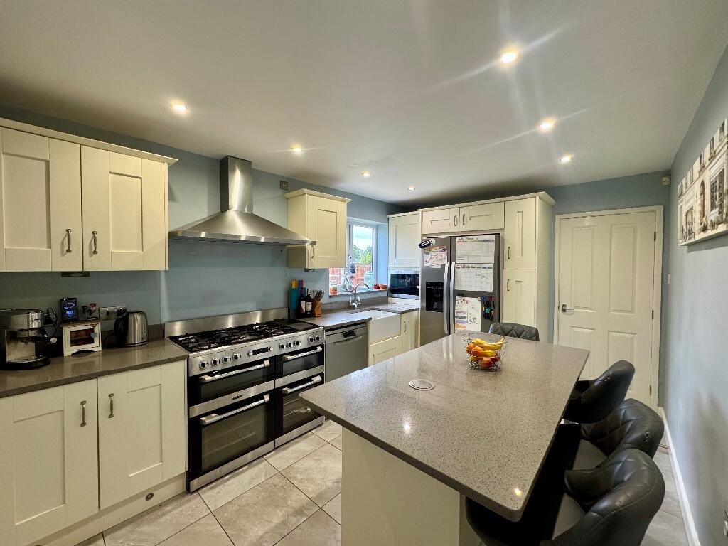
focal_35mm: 14
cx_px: 364
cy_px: 273
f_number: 2.2
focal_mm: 2.22
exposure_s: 1/100
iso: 250
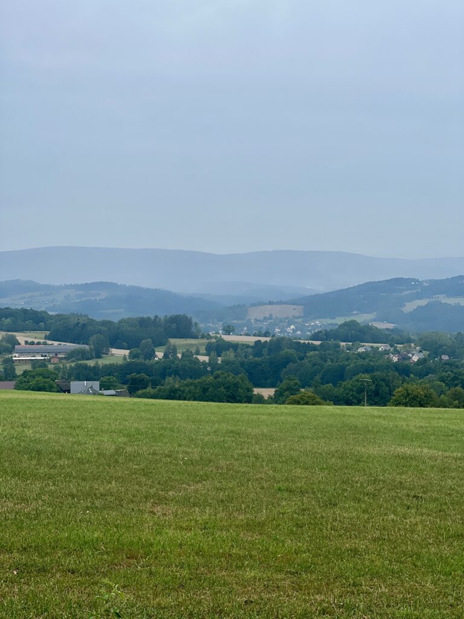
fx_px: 1376
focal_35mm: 77
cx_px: 232
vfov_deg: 25.3
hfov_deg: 19.1
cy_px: 310
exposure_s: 1/442
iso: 32
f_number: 2.8
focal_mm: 9
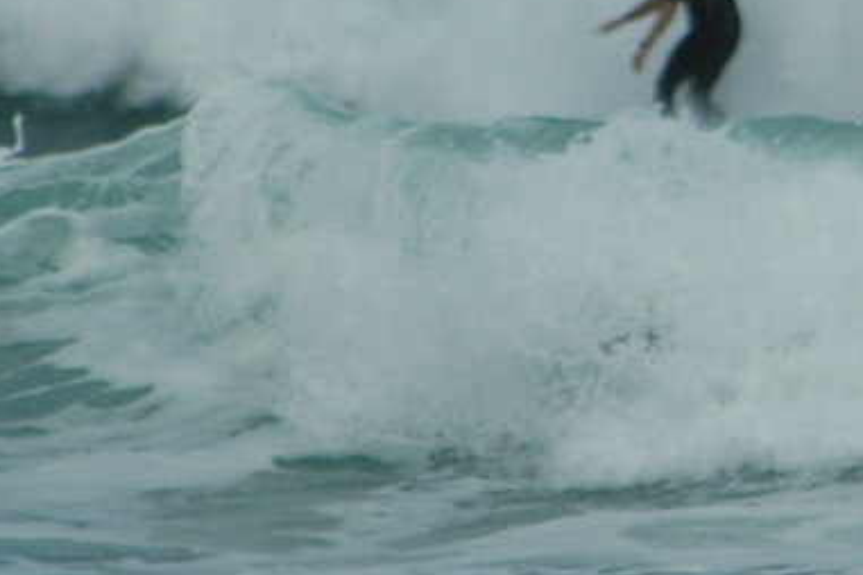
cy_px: 102
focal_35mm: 1259
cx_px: 888
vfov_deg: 1.1
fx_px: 30179
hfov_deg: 1.6
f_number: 5.6
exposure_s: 1/1600
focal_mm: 200
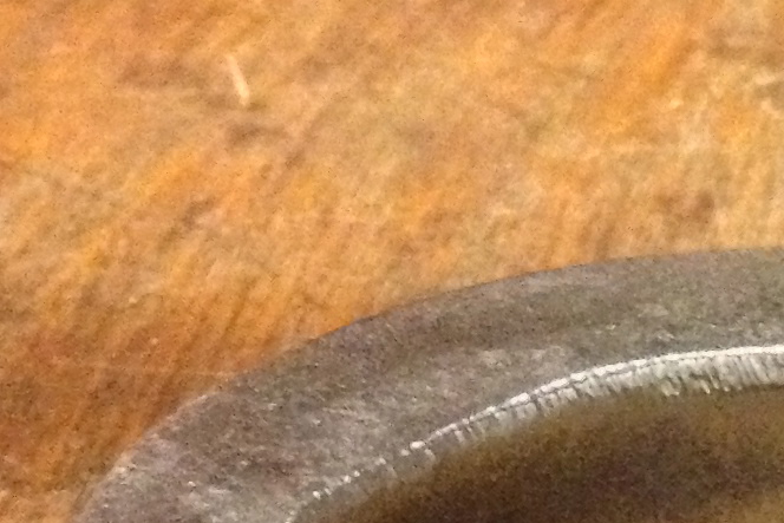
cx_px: 1899
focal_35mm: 179
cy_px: 642
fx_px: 3899
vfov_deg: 7.6
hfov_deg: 10.0
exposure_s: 1/15
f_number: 2.4
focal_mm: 4.28
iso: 800
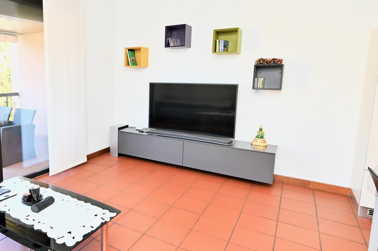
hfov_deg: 68.2
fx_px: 262
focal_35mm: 25
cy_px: 109
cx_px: 108
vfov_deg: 51.1
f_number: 5
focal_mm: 14
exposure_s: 1/80
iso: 200
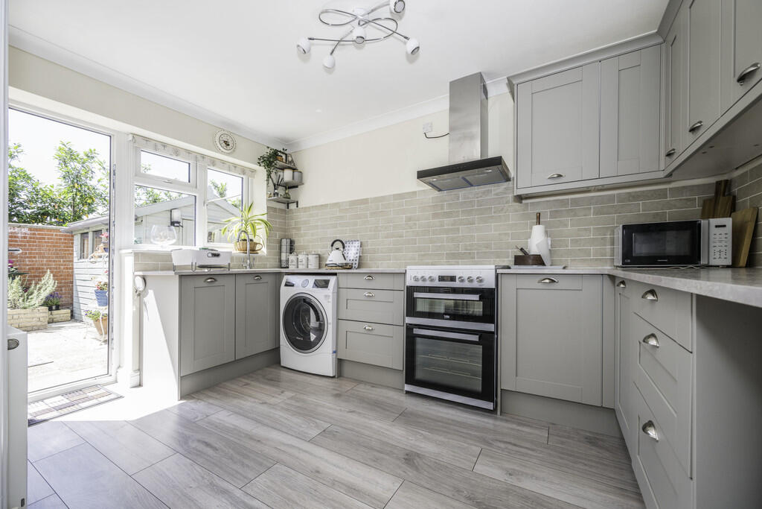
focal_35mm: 14
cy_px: 254
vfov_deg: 81.2
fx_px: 296
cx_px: 381
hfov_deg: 104.2
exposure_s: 1/125
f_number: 7.1
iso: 320
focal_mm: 14
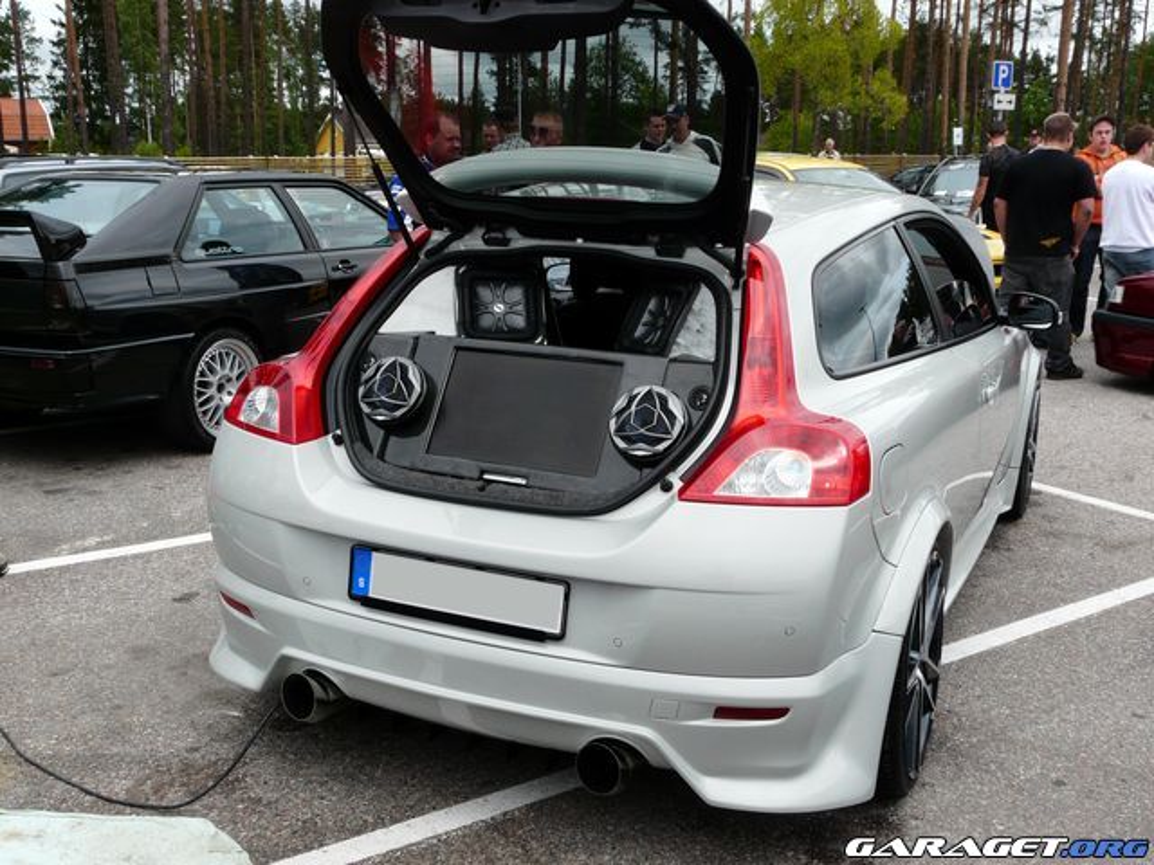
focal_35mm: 38
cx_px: 577
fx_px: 1267
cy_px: 432
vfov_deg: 37.7
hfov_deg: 49.0
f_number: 5.6
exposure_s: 1/250
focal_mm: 6.3
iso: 100
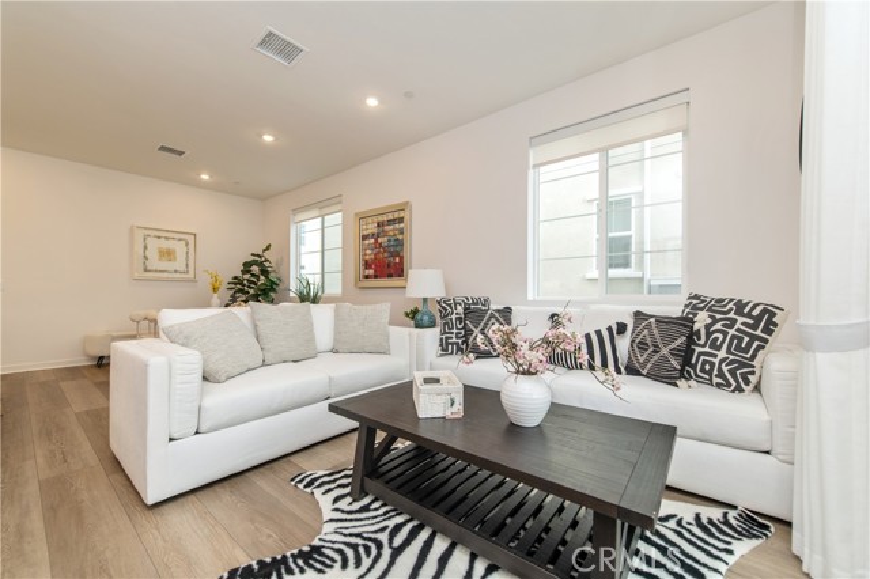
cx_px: 435
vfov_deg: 81.1
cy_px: 290
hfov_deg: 104.3
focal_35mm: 14
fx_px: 338
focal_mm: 14
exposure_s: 1/60
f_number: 4
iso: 200
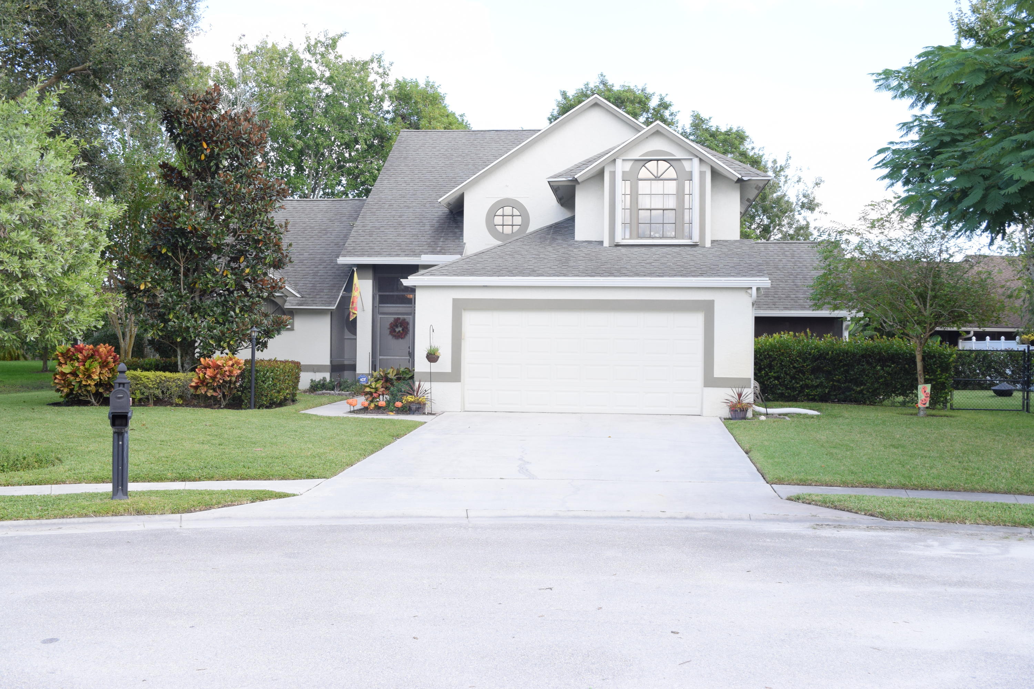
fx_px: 1077
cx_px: 517
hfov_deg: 51.3
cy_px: 344
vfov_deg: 35.5
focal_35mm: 38
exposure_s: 1/250
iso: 400
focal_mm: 25
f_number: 8
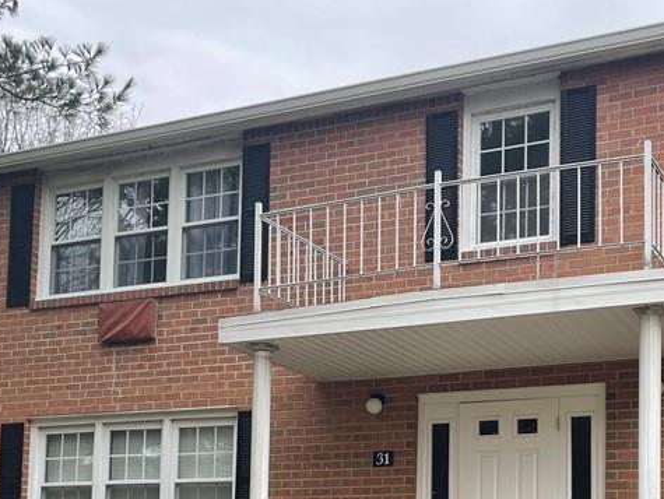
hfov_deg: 34.2
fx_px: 1075
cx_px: 404
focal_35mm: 56
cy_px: 488
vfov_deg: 25.0
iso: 32
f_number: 1.6
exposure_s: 1/290
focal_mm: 4.2
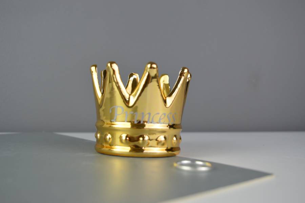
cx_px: 152
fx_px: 355
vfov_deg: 31.8
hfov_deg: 46.4
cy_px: 102
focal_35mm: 42
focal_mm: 28
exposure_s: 1/100
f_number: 5
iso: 400
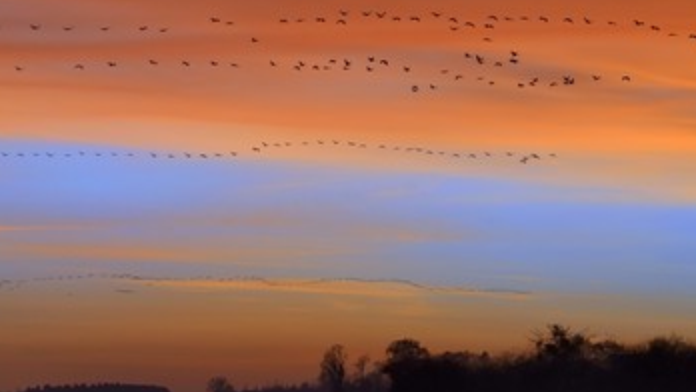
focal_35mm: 196
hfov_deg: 11.0
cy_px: 142
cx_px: 306
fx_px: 3618
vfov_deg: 6.2
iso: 1600
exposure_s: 1/320
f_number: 14
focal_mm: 155
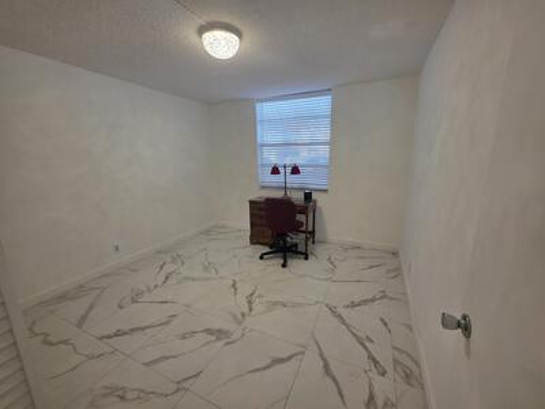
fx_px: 205
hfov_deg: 106.2
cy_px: 204
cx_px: 272
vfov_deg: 89.9
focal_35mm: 13
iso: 125
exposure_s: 1/120
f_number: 1.9
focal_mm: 2.2
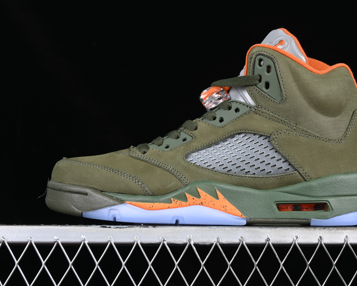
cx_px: 219
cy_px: 137
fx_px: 930
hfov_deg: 21.7
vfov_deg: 17.5
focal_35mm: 88
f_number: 6.3
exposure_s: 1/60
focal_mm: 50
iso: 160
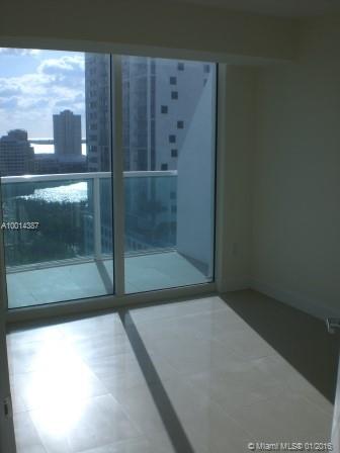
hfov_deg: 37.7
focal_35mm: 38
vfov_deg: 49.0
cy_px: 226
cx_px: 170
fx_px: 498
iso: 50
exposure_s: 1/1250
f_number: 4.4
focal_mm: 6.3
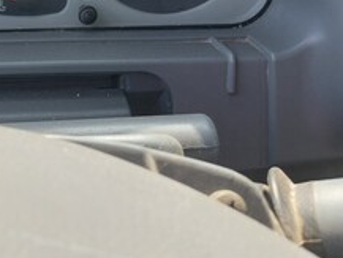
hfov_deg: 26.4
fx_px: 684
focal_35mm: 69
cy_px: -87
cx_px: -16
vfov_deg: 19.5
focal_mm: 5.23
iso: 25
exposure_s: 1/145
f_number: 1.8
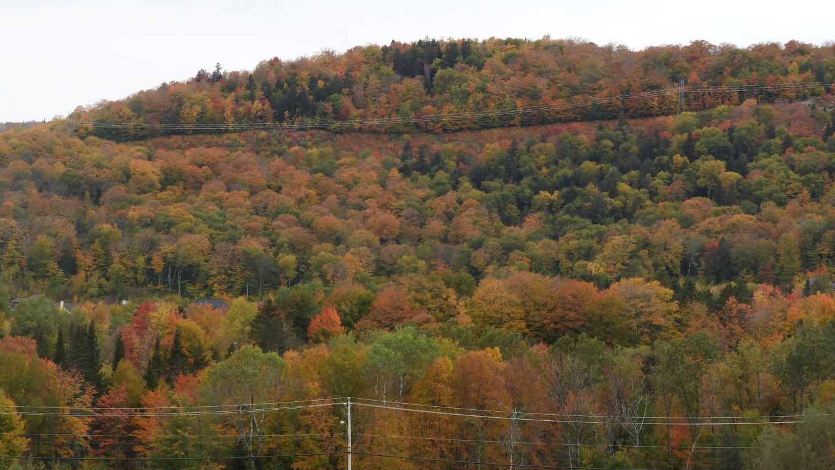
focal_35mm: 121
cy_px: 210
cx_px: 421
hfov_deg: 17.7
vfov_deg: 10.0
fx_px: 2679
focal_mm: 18.8
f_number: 4.8
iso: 100
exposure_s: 1/160
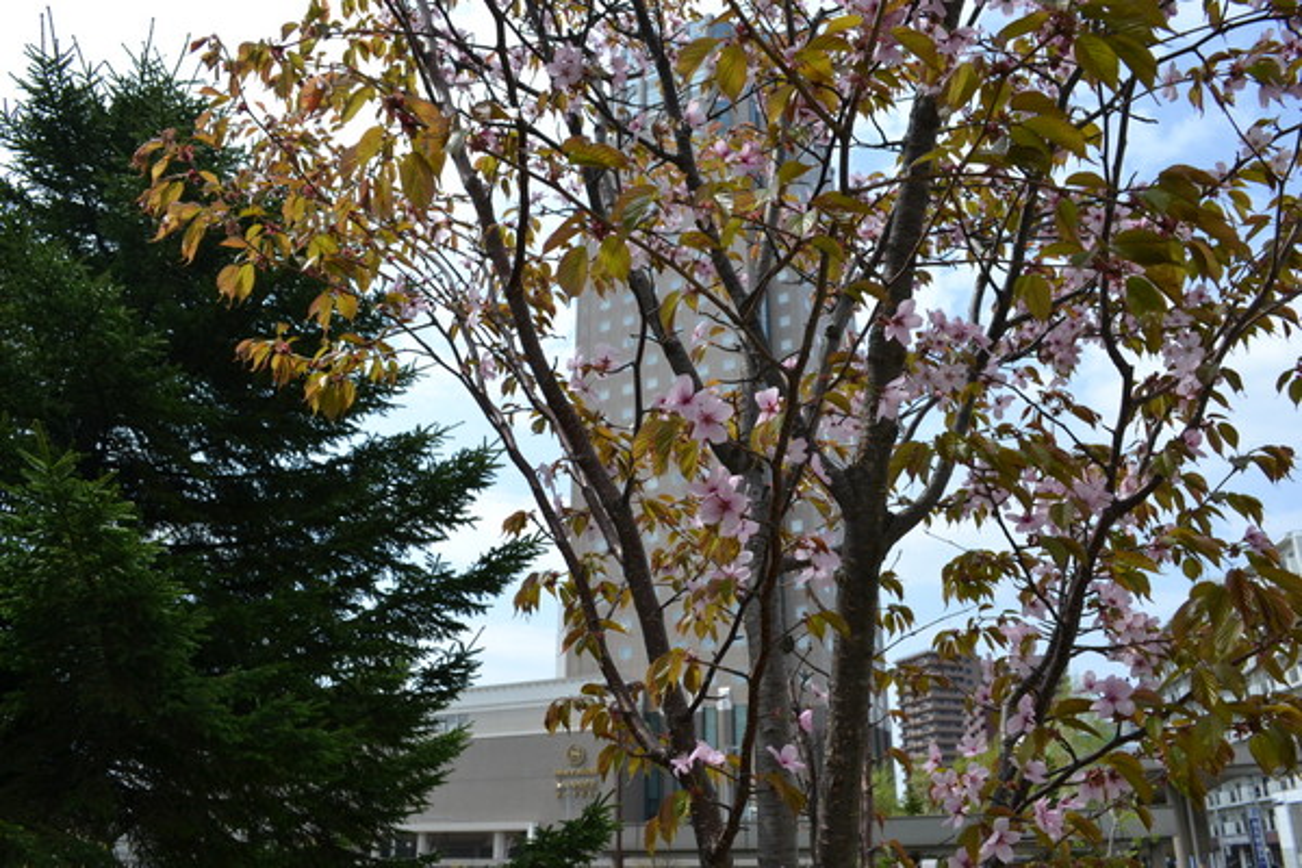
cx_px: 651
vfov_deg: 47.9
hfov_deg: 67.4
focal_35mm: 27
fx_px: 976
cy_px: 434
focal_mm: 18
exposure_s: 1/1000
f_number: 8
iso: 400
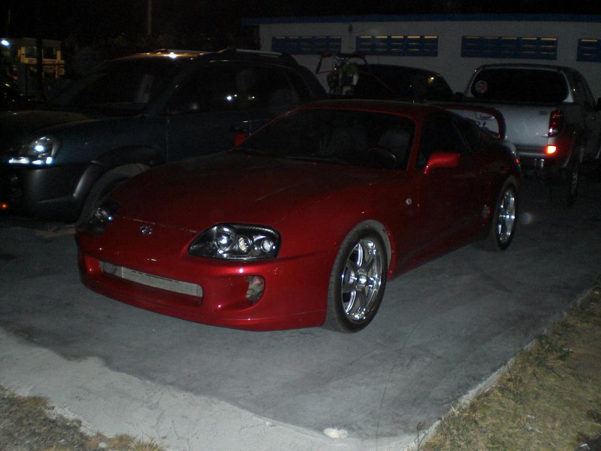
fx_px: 660
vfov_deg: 37.7
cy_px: 226
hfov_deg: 49.0
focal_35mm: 38
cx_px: 300
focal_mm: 6.3
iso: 200
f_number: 3.1
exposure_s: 1/60
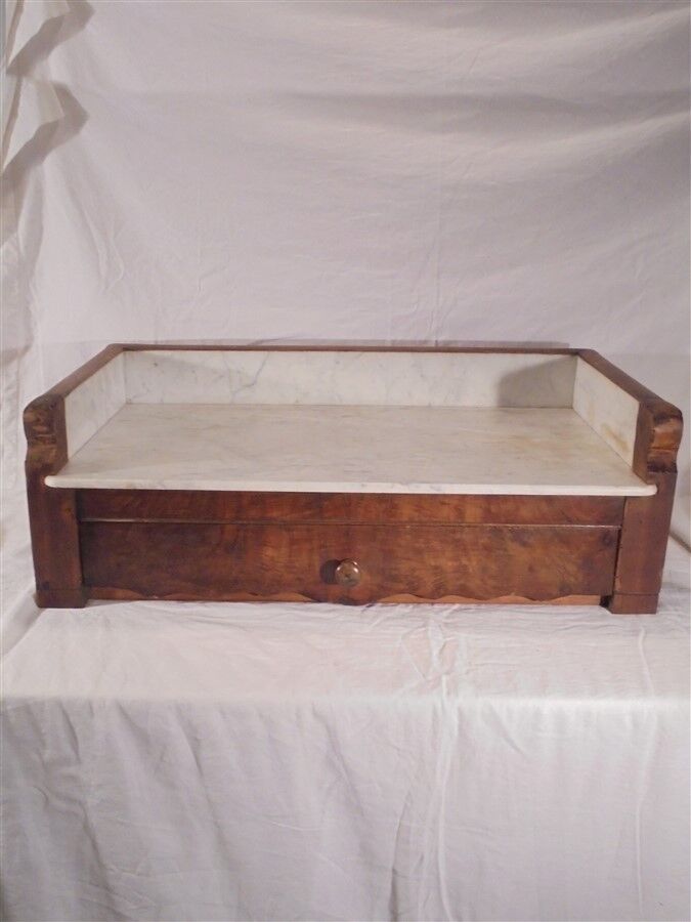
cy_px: 461
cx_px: 346
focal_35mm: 34
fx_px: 905
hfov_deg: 41.8
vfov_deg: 54.0
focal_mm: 6.1
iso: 400
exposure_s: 1/25
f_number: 4
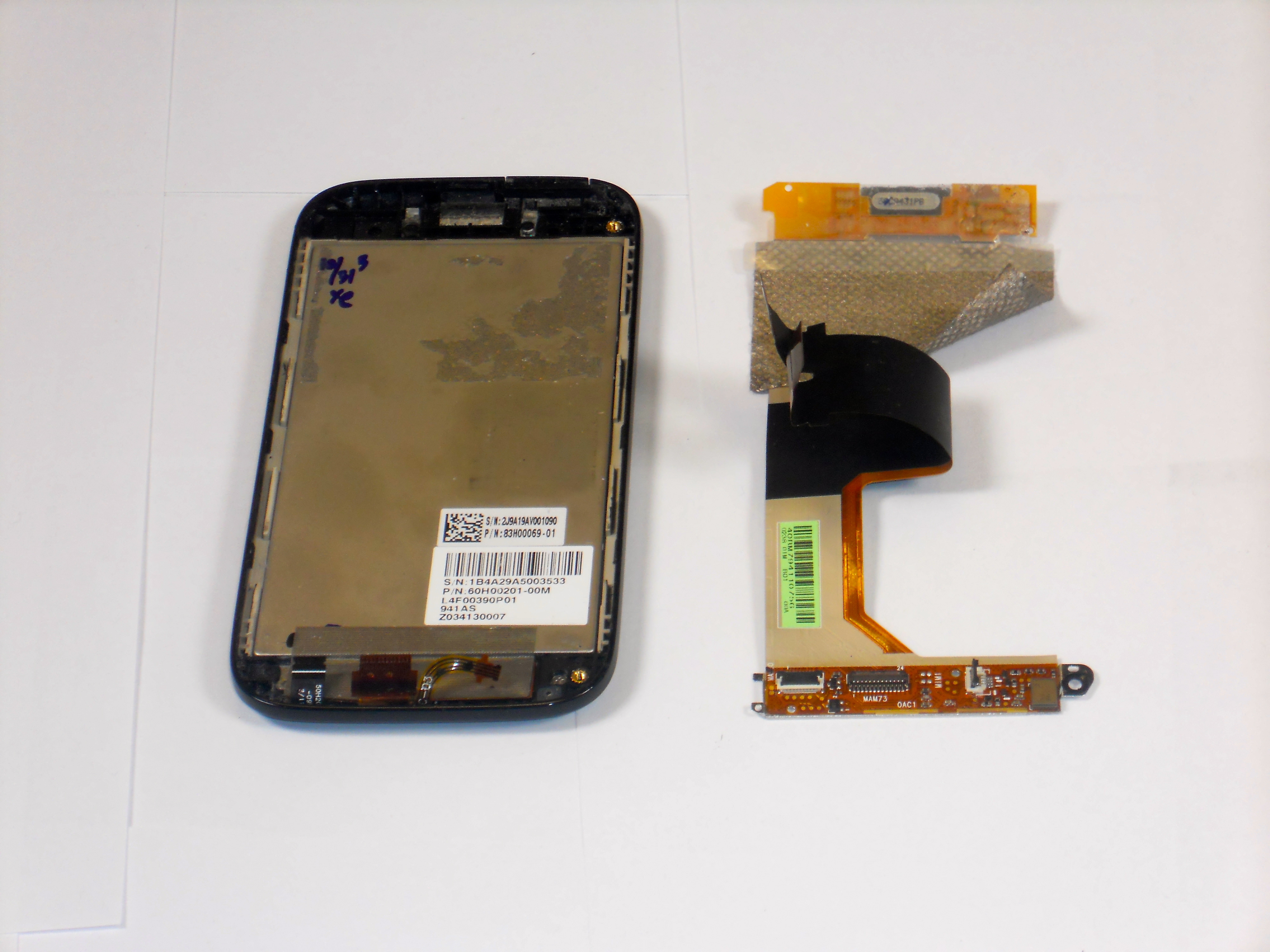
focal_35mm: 108
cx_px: 635
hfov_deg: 18.2
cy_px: 476
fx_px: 3962
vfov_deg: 13.7
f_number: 5.9
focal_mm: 19.6
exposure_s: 1/60
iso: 125
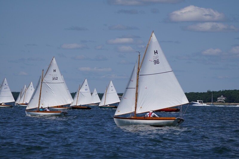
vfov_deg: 6.1
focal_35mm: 225
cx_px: 120
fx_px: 1493
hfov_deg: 9.2
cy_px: 80
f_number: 5
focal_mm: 150
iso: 100
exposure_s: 1/1600
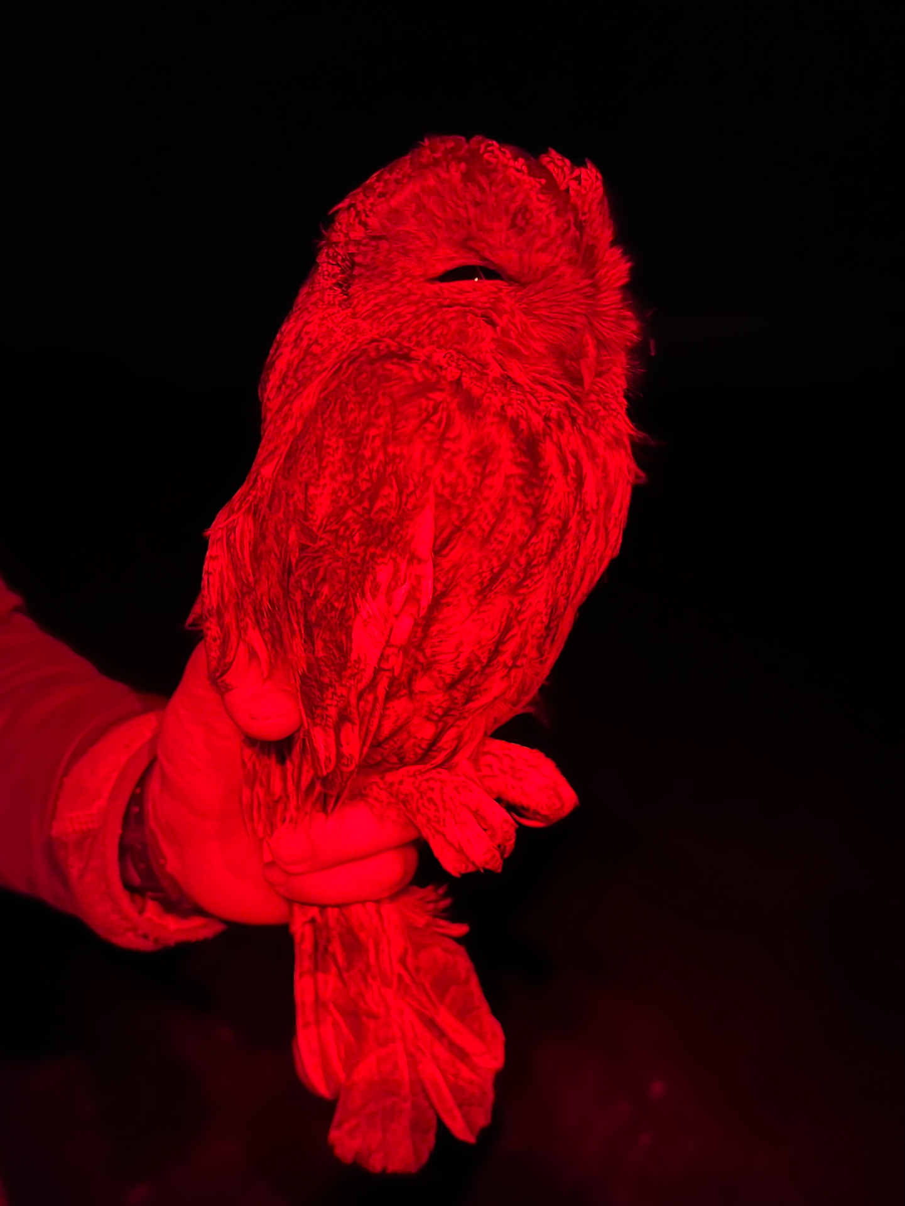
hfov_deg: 53.1
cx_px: 452
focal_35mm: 26
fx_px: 906
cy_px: 603
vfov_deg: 67.3
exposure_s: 1/12
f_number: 1.5
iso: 800
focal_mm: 5.7
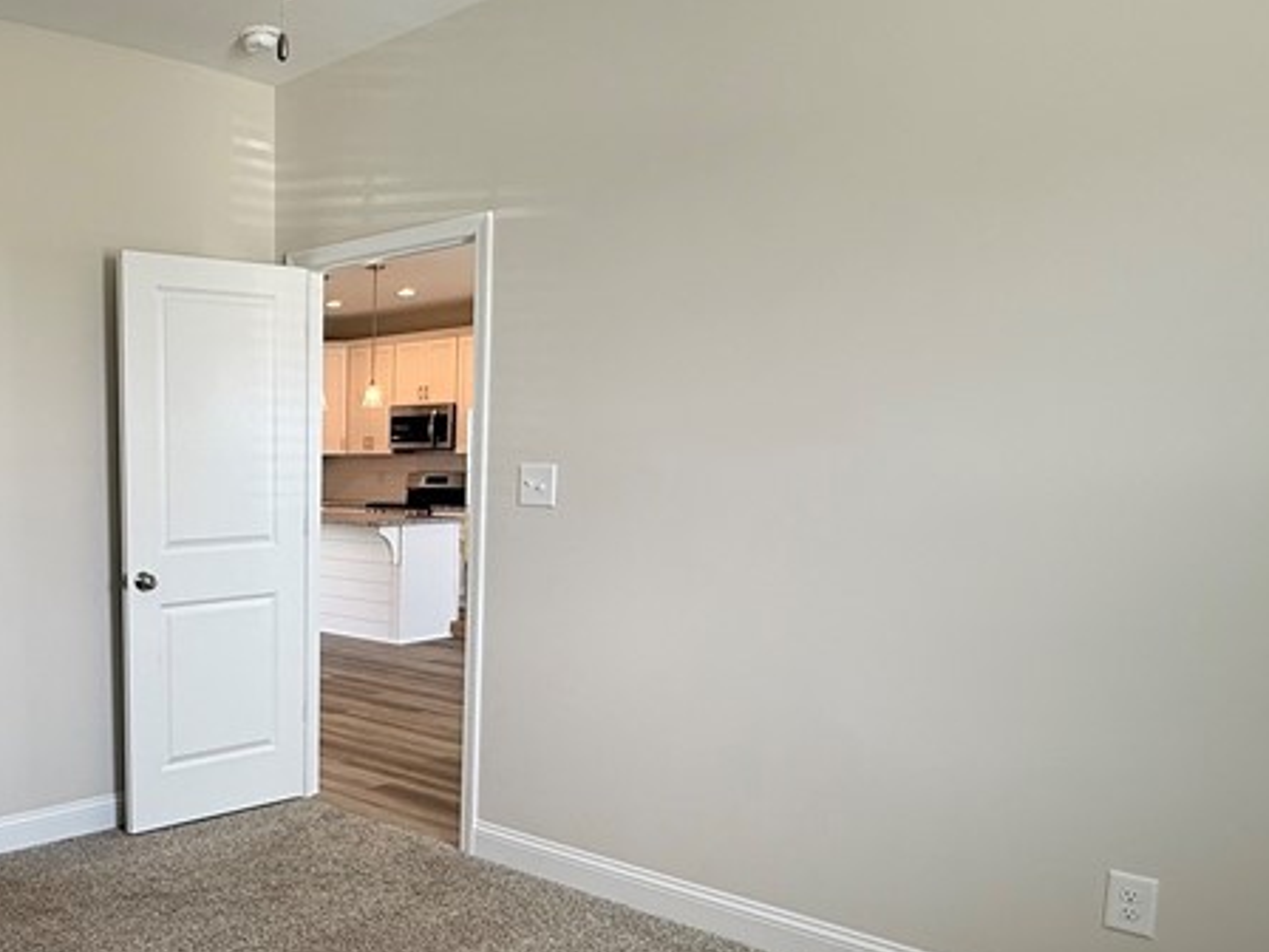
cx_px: 161
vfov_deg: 43.7
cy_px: 609
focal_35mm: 32
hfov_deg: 51.2
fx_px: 1173
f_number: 2.2
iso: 80
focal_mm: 2.22
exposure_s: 1/120
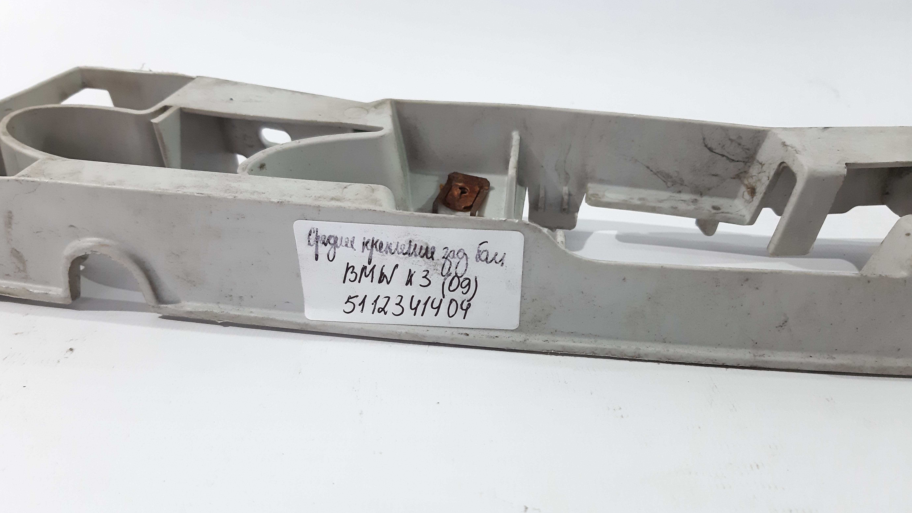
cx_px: 448
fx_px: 725
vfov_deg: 38.9
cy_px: 292
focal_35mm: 30
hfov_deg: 64.3
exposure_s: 1/50
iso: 200
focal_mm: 3.93
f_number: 1.7
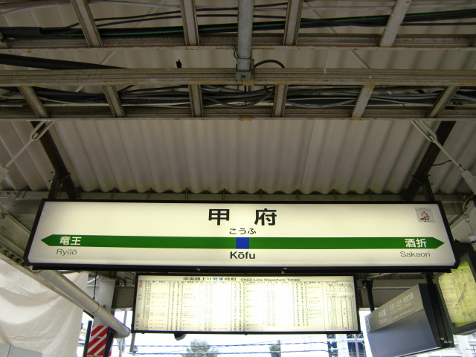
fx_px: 385
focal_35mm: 28
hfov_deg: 63.4
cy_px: 178
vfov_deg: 49.7
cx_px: 238
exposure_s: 1/100
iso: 64
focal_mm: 4.9
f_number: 2.6
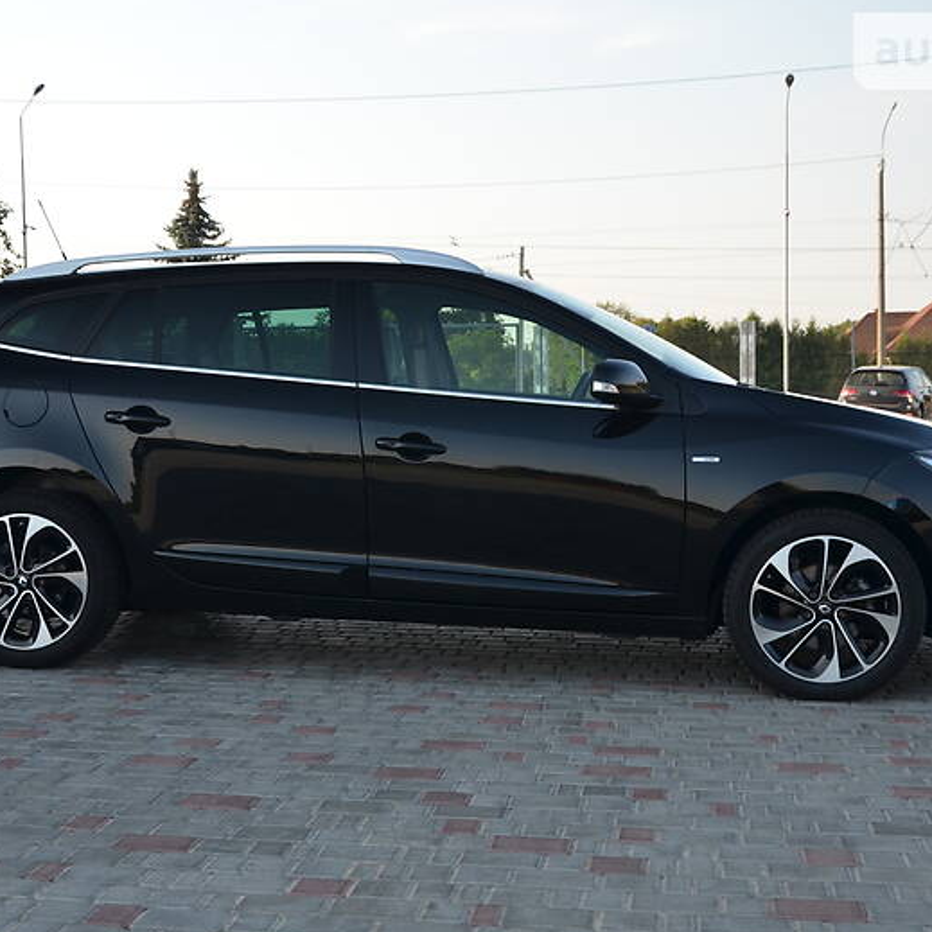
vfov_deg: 33.4
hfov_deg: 33.4
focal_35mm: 51
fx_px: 1554
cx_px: 420
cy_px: 467
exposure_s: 1/125
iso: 220
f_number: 5.6
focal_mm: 26
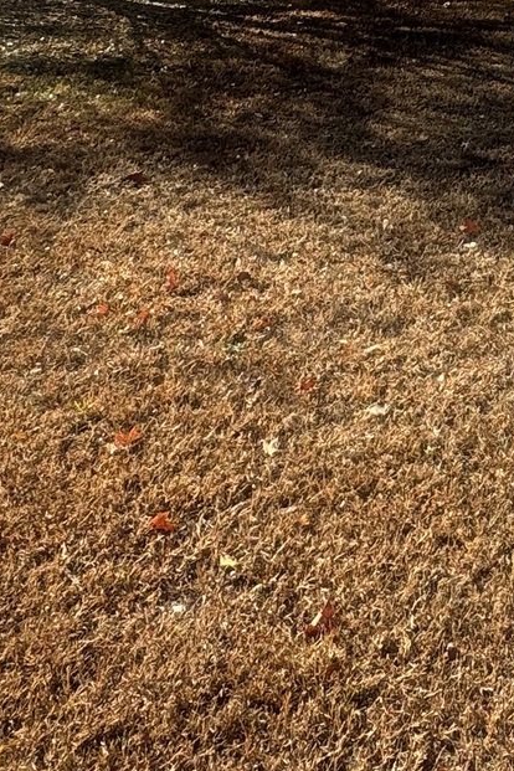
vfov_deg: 34.3
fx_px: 1156
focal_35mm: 54
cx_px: 512
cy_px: 38
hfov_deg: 24.0
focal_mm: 2.22
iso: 40
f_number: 2.2
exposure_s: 1/727
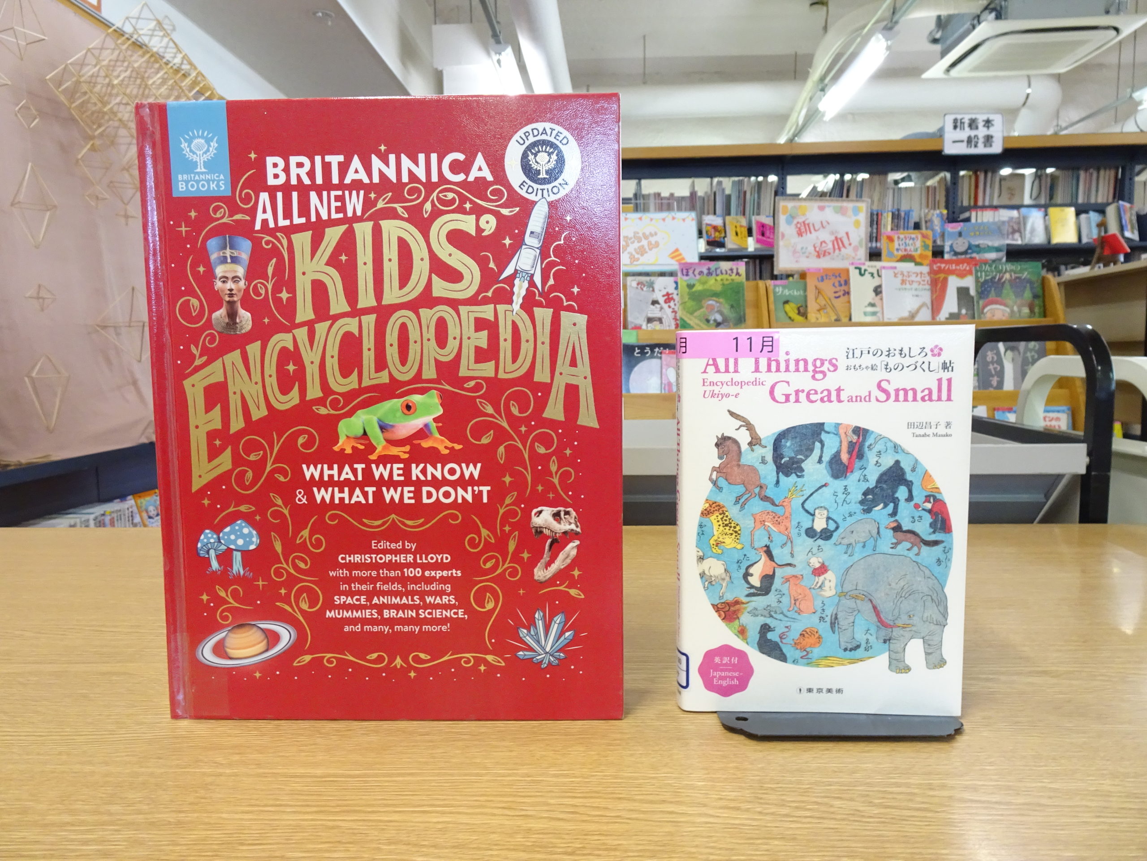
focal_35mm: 24
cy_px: 430
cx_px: 574
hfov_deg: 71.6
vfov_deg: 56.8
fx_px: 795
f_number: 3.5
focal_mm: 4.1
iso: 320
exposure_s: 1/30
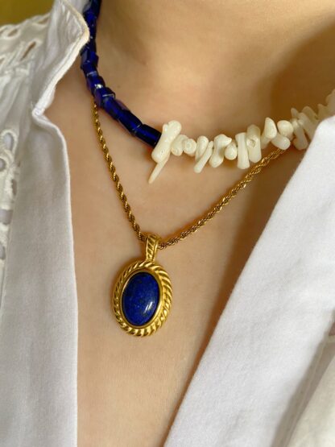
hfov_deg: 53.0
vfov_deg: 67.3
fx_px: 336
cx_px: 168
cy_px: 224
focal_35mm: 26
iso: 125
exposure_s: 1/65
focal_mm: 4.25
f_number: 1.8
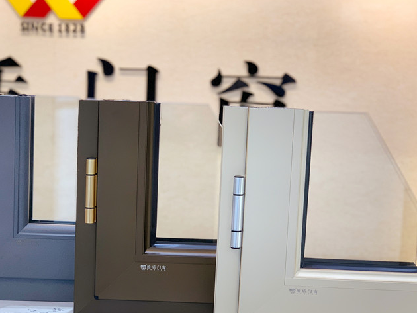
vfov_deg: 22.2
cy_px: 193
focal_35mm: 66
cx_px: 163
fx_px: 795
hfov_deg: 29.3
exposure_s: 1/100
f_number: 2.4
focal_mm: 6
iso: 100
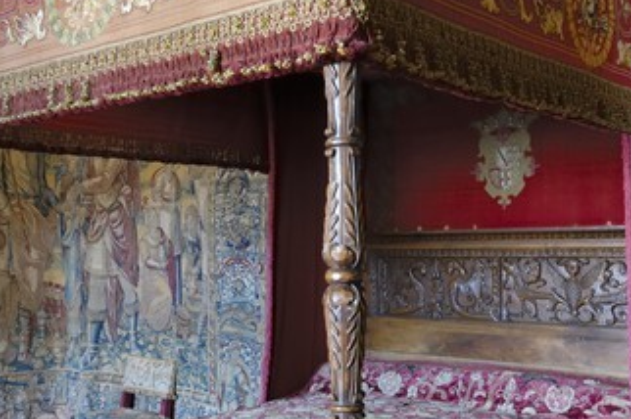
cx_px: 316
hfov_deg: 42.0
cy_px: 260
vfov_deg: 28.5
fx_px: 823
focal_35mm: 47
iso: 100
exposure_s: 4
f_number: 11
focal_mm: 24
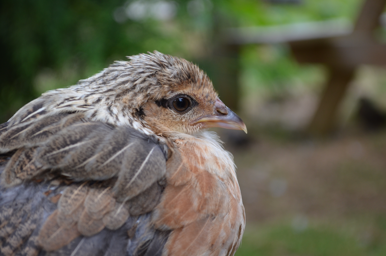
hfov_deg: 24.7
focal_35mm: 82
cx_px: 193
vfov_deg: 16.5
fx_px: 883
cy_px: 128
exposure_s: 1/60
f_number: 5.6
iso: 400
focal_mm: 55
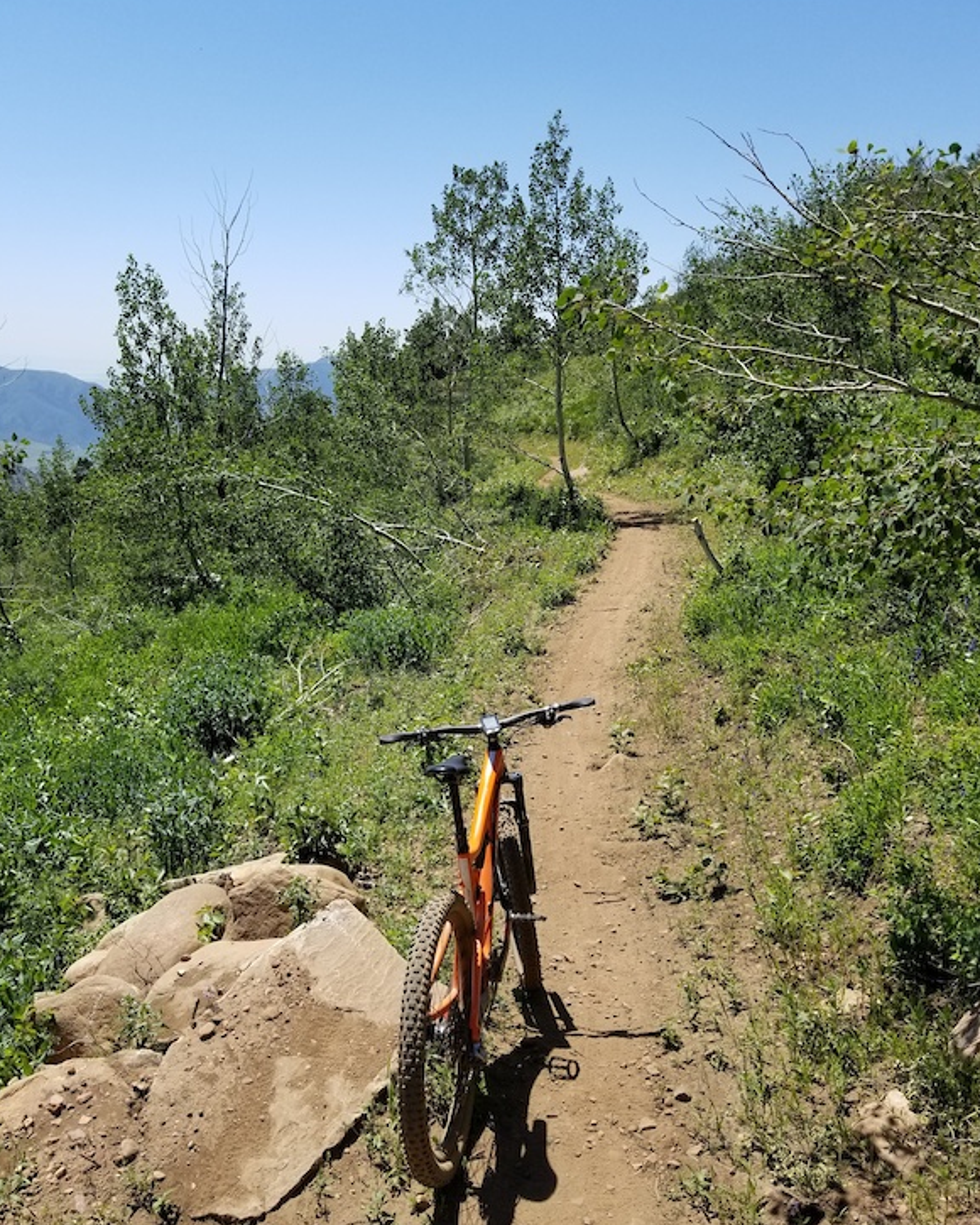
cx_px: 495
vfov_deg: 62.1
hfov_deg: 51.5
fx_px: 1015
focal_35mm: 28
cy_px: 664
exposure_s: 1/2696
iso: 50
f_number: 1.7
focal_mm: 4.25
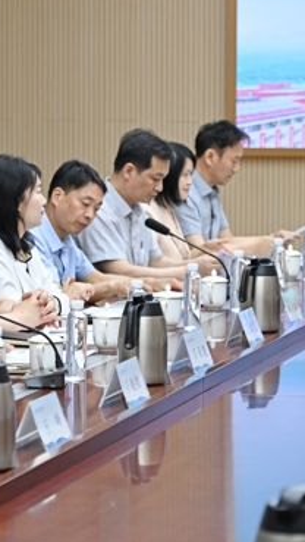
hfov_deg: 7.3
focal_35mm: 166
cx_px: -88
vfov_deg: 12.9
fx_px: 2383
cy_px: 223
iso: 640
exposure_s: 1/200
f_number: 4
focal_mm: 86
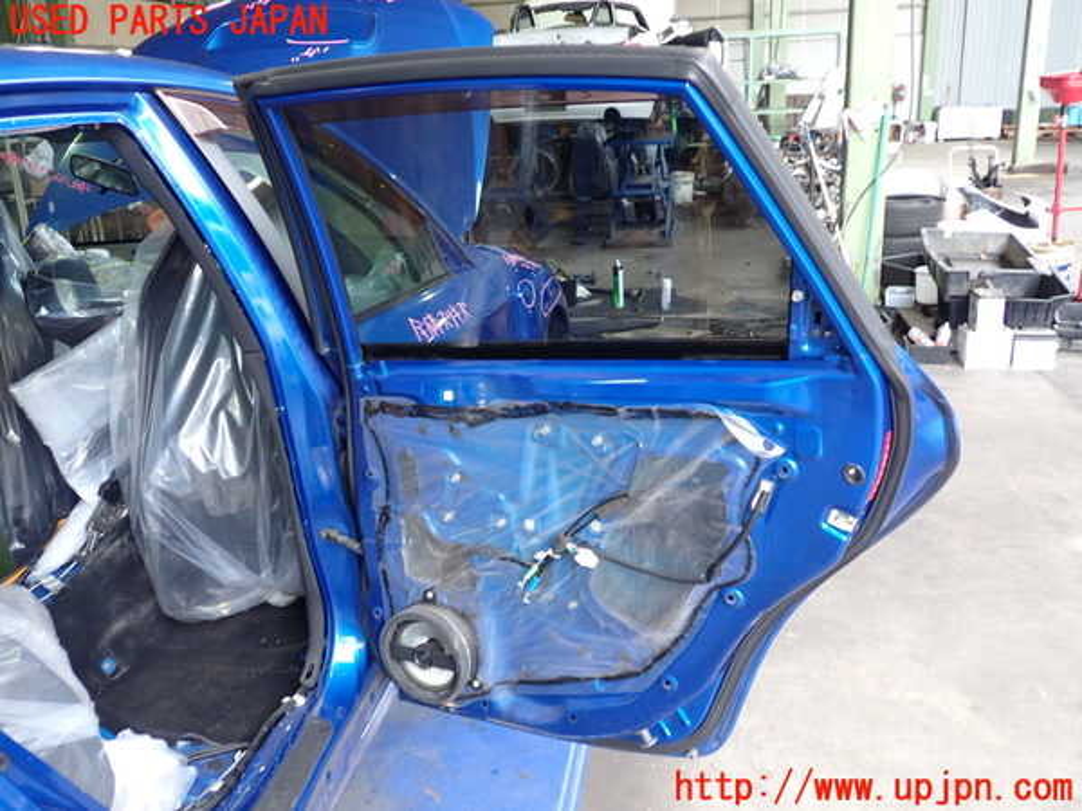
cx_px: 541
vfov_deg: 46.8
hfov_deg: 60.0
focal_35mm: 30
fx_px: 938
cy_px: 406
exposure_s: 1/50
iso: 200
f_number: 2.3
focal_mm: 5.4
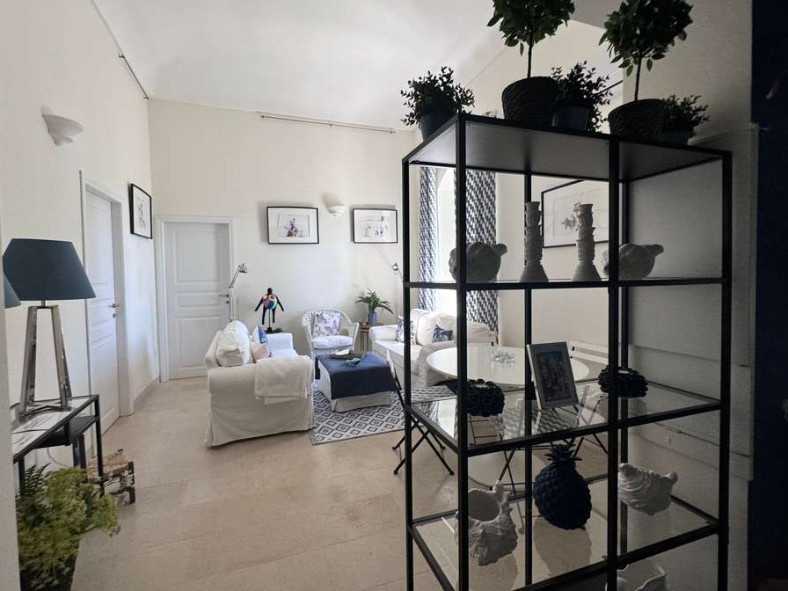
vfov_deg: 78.1
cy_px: 283
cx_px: 374
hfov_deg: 94.4
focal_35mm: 16
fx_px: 364
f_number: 2.2
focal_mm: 2.22
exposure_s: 1/100
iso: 200
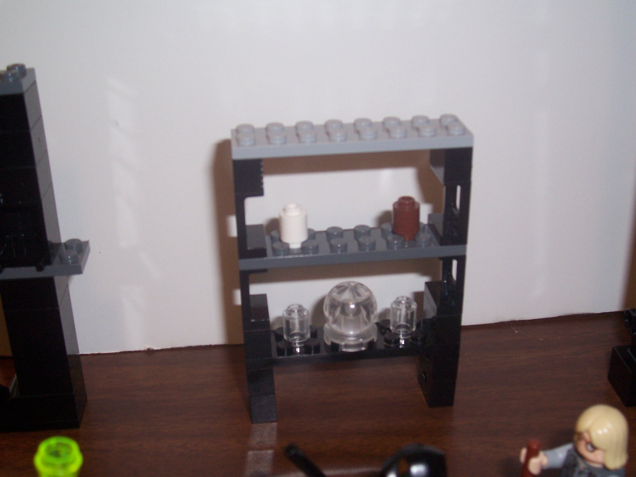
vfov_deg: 34.3
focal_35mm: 42
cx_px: 318
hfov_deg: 44.8
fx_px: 772
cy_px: 238
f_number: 3
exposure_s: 1/60
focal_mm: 7
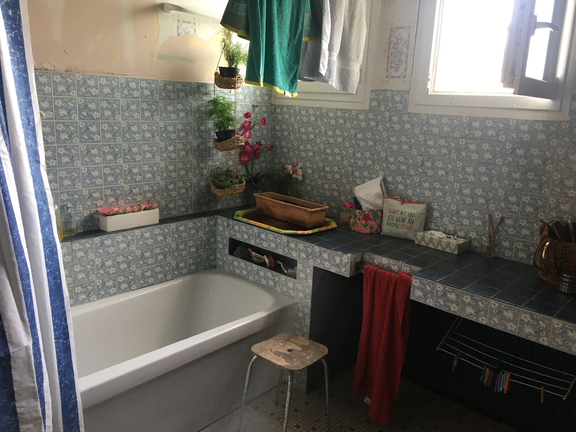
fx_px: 483
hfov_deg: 61.7
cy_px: 216
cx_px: 288
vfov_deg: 48.2
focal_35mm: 29
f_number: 2.2
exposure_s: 1/17
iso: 40
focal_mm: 4.15
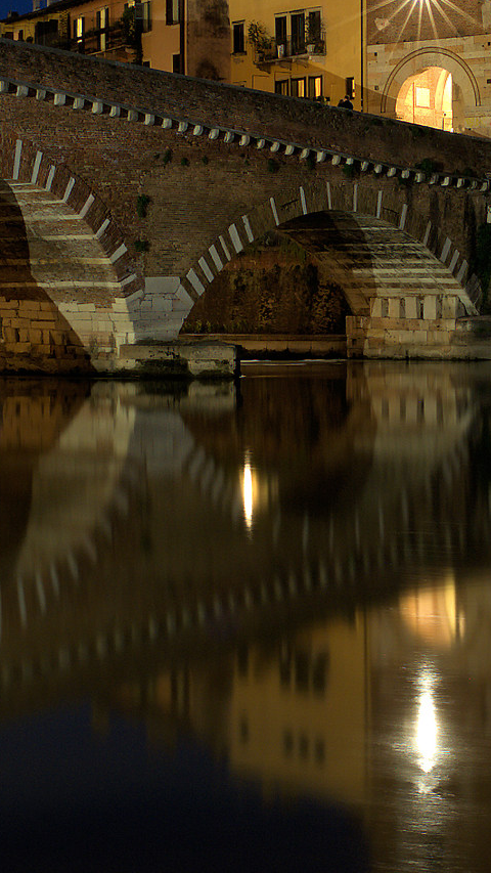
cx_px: 312
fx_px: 2383
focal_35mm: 103
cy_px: 321
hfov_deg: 11.8
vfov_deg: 20.7
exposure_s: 30
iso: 250
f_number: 16
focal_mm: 35
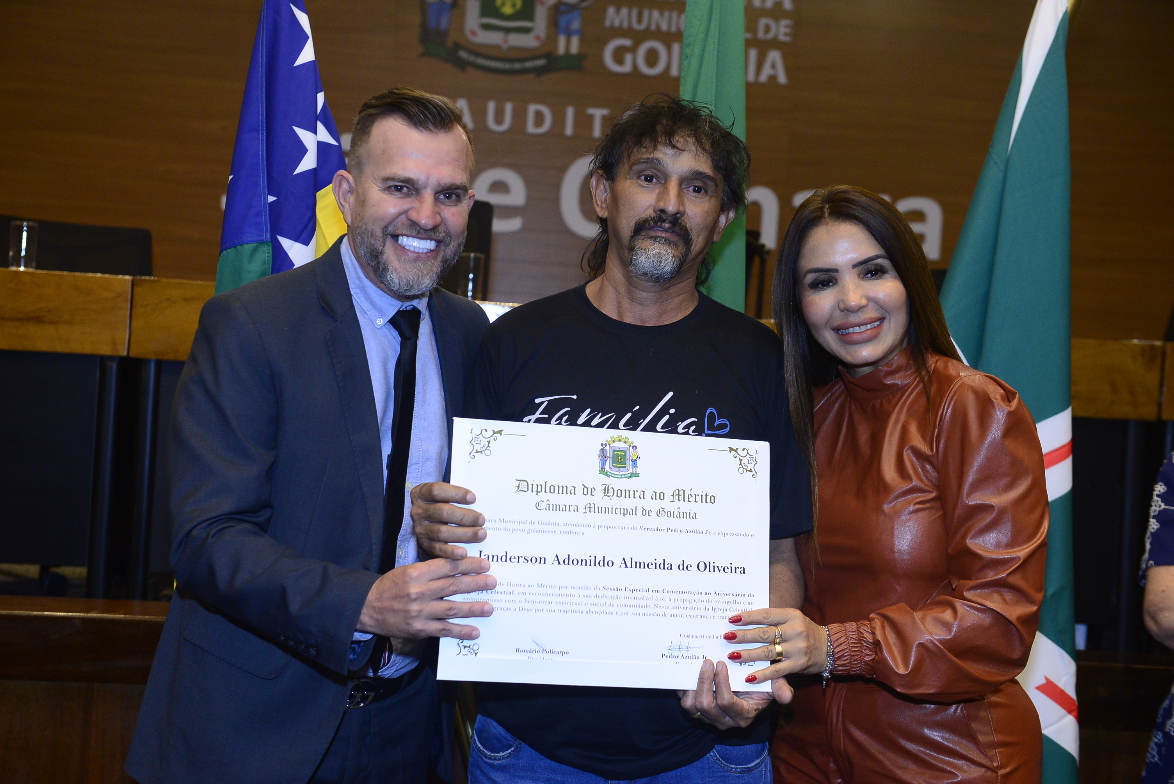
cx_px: 587
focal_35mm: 50
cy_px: 392
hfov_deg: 39.6
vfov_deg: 27.0
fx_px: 1631
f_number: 5.6
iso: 2500
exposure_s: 1/125
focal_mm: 50
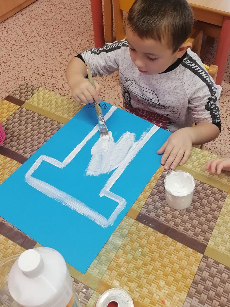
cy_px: 116
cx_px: 136
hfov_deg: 35.8
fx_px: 354
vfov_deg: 46.4
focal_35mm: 40
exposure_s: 1/50
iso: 160
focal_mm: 4.75
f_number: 1.8
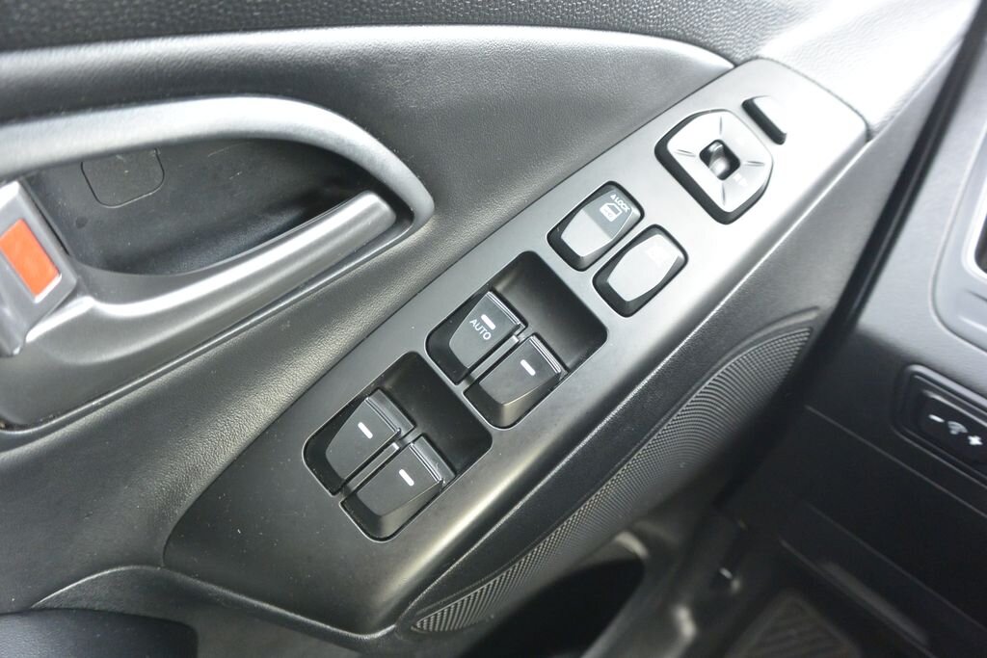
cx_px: 494
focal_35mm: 27
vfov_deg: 47.9
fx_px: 740
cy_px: 329
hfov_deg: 67.4
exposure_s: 1/60
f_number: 3.5
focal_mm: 10
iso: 560
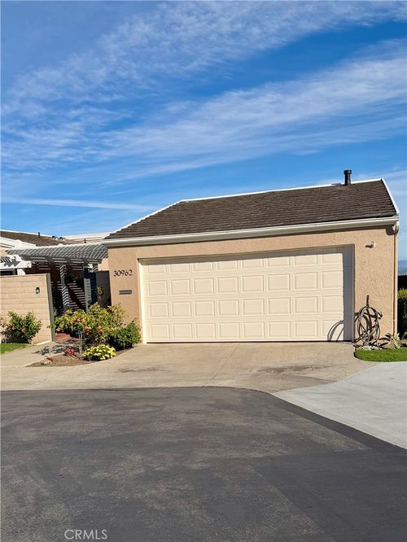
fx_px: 376
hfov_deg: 56.8
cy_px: 271
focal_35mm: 24
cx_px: 204
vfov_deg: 71.6
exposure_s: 1/7353
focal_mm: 6.76
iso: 80
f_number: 1.78
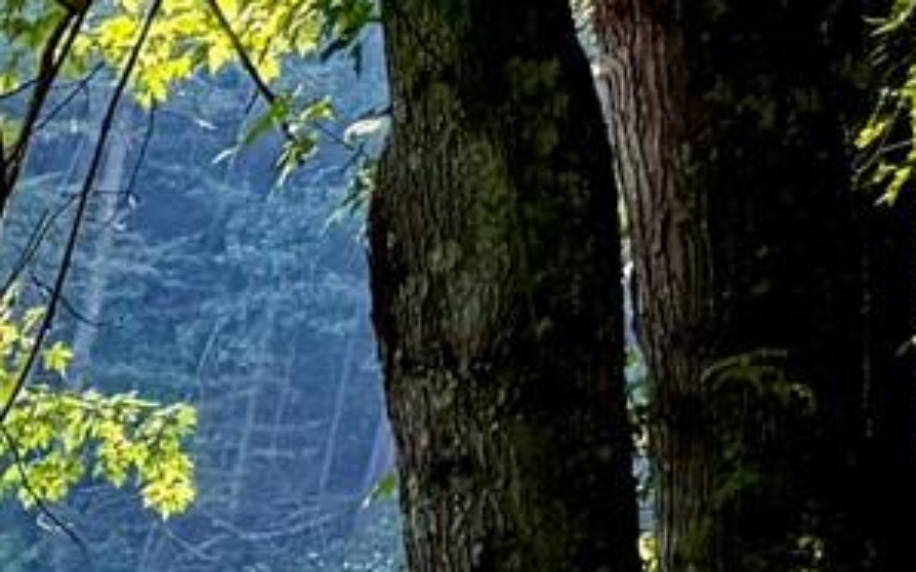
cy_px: 2014
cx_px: -2066
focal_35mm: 175
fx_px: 4367
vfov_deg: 6.5
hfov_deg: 9.0
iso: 50
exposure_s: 1/121
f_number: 1.78
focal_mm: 6.76
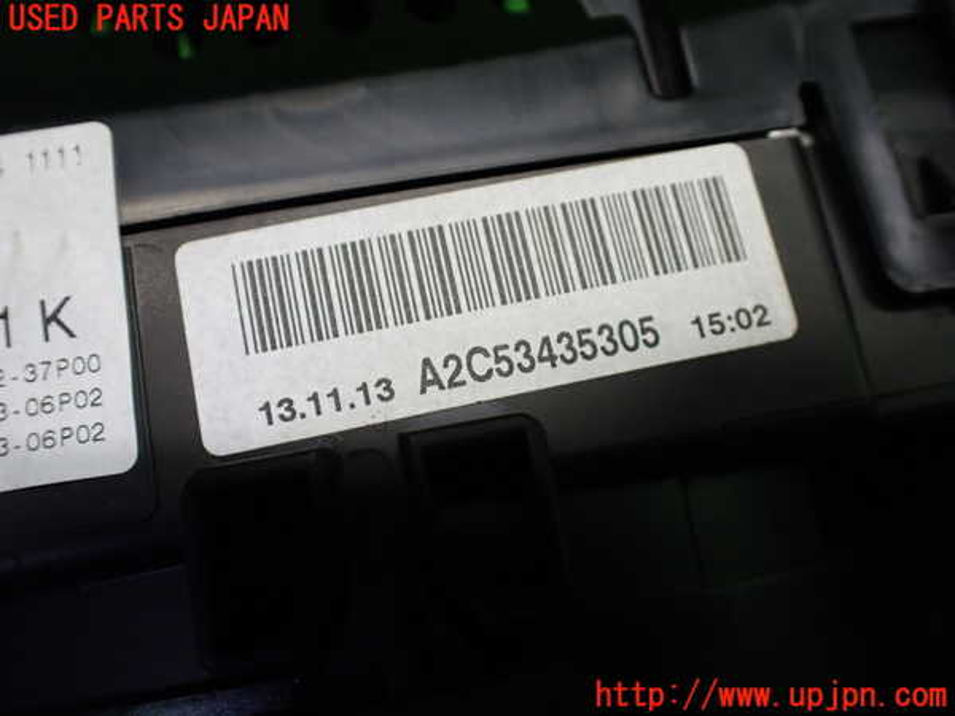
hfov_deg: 60.0
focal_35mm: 30
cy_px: 358
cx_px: 478
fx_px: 828
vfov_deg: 46.8
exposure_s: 1/125
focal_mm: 5.4
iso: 400
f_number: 2.3
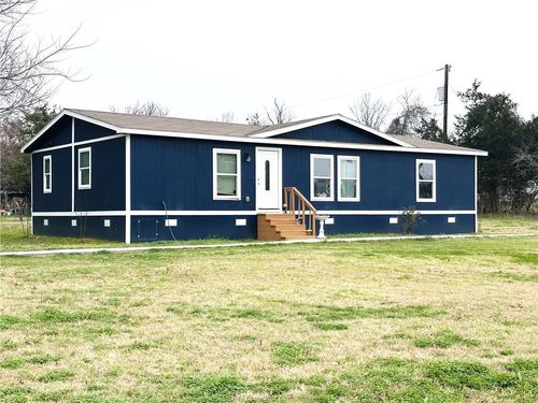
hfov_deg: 39.7
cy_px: 202
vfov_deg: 30.3
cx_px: 269
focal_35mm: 48
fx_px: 746
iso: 64
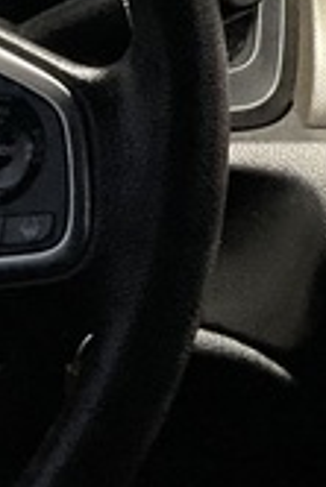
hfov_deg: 7.7
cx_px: 552
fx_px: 2358
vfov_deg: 10.6
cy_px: -540
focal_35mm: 174
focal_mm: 3
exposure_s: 1/60
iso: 125
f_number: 1.8
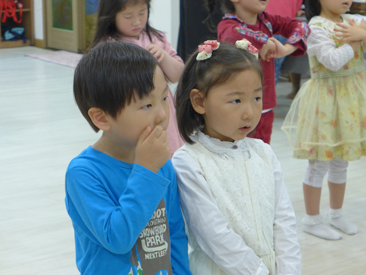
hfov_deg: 21.8
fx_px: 952
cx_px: 183
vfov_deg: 16.4
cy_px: 138
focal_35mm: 90
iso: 400
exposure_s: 1/125
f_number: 2.3
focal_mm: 17.7
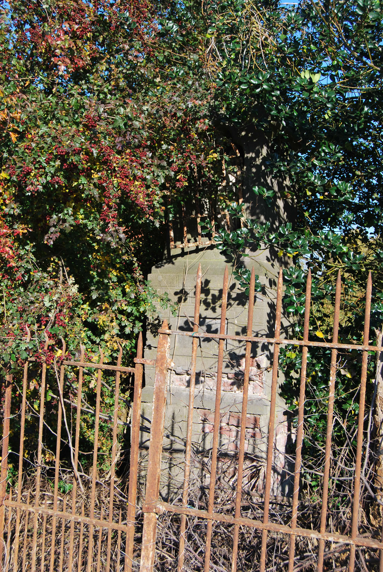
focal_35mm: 45
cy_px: 286
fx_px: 716
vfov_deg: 43.6
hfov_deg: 29.9
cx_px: 192
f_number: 7.1
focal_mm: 30
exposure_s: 1/200
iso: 100
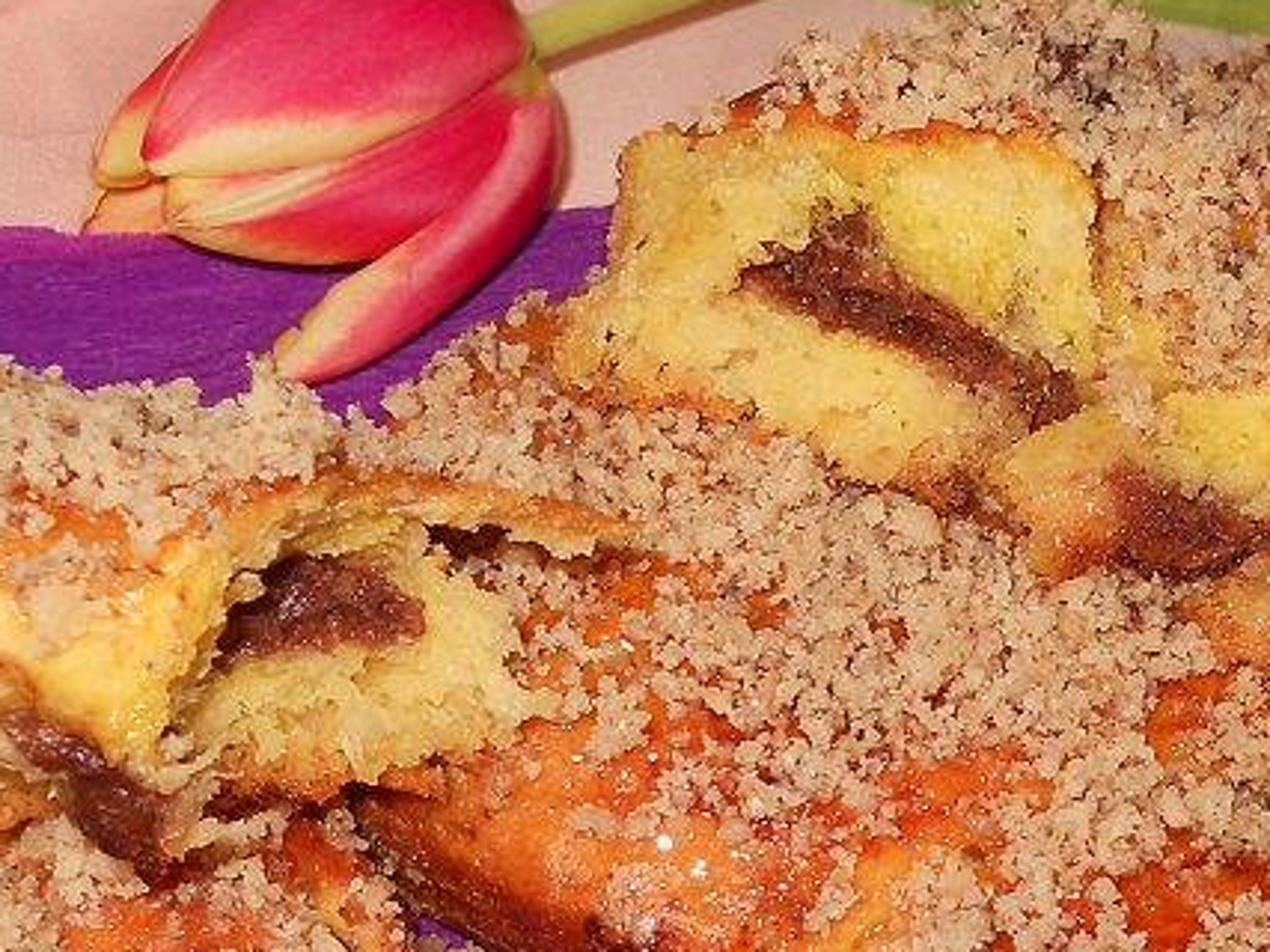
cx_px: 1001
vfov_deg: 15.2
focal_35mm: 96
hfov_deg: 20.2
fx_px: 3521
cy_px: 846
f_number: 5.5
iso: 80
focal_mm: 6.72
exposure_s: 1/30
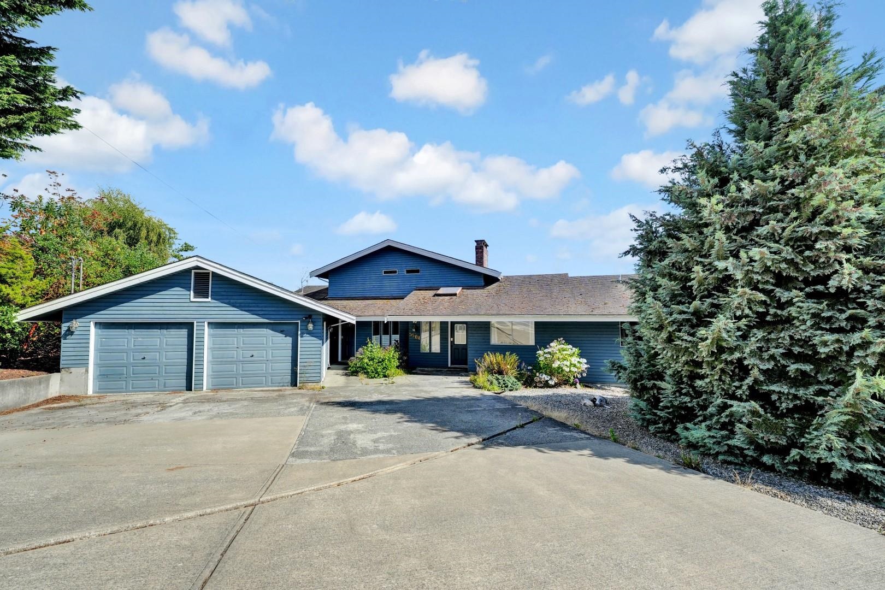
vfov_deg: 78.5
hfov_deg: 101.5
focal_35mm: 15
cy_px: 295
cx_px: 442
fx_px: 361
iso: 400
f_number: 8
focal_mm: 14.7
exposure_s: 1/320
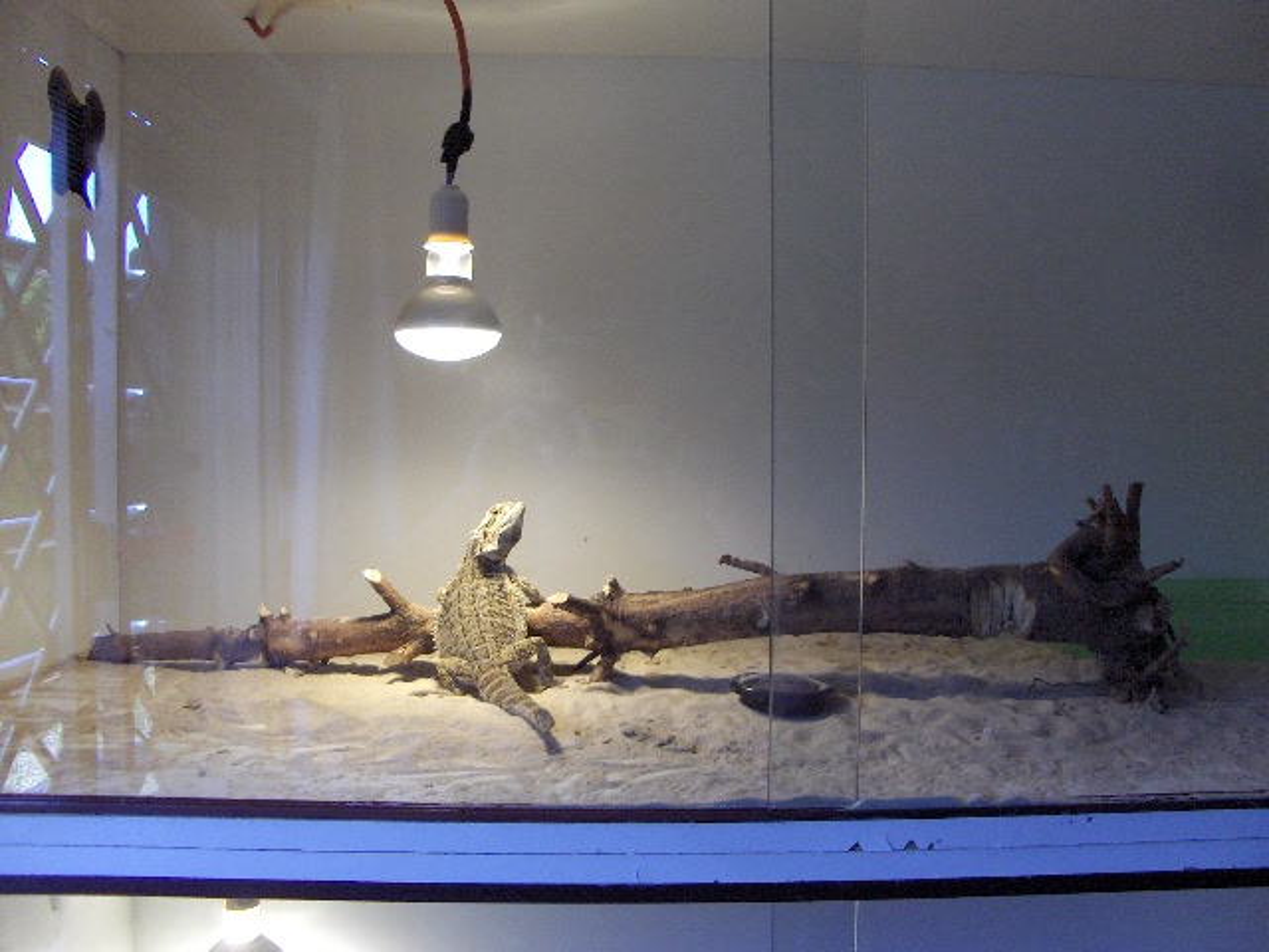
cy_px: 476
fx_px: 1283
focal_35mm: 35
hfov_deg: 52.6
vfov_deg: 40.7
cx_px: 634
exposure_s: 1/144
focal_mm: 5.8
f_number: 2.6
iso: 157
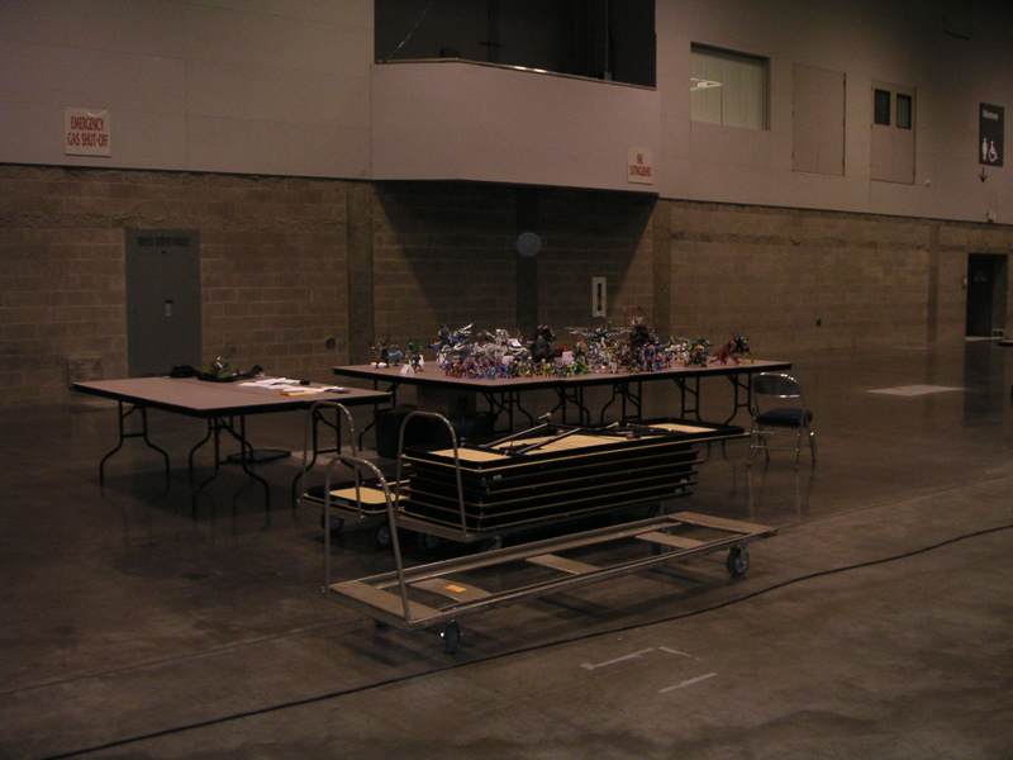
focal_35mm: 38
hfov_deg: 49.0
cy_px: 380
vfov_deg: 37.7
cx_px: 506
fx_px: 1112
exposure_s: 1/45
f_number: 2.8
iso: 160
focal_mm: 6
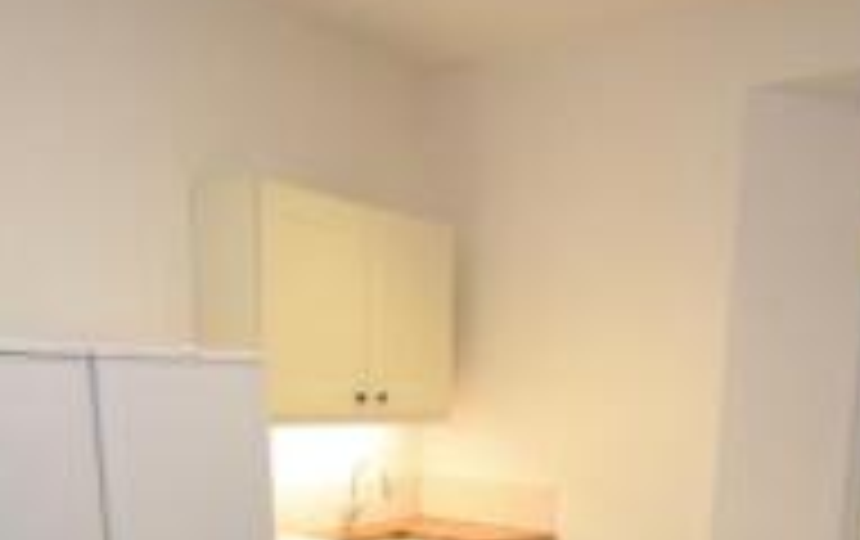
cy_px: 578
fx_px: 892
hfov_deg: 51.3
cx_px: 486
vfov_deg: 30.5
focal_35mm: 38
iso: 800
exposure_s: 1/100
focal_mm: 10
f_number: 5
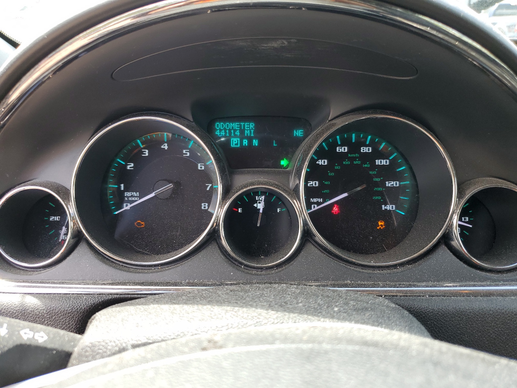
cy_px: 194
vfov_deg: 53.1
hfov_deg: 67.3
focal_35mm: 26
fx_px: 388
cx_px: 258
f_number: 1.5
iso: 50
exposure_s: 1/164
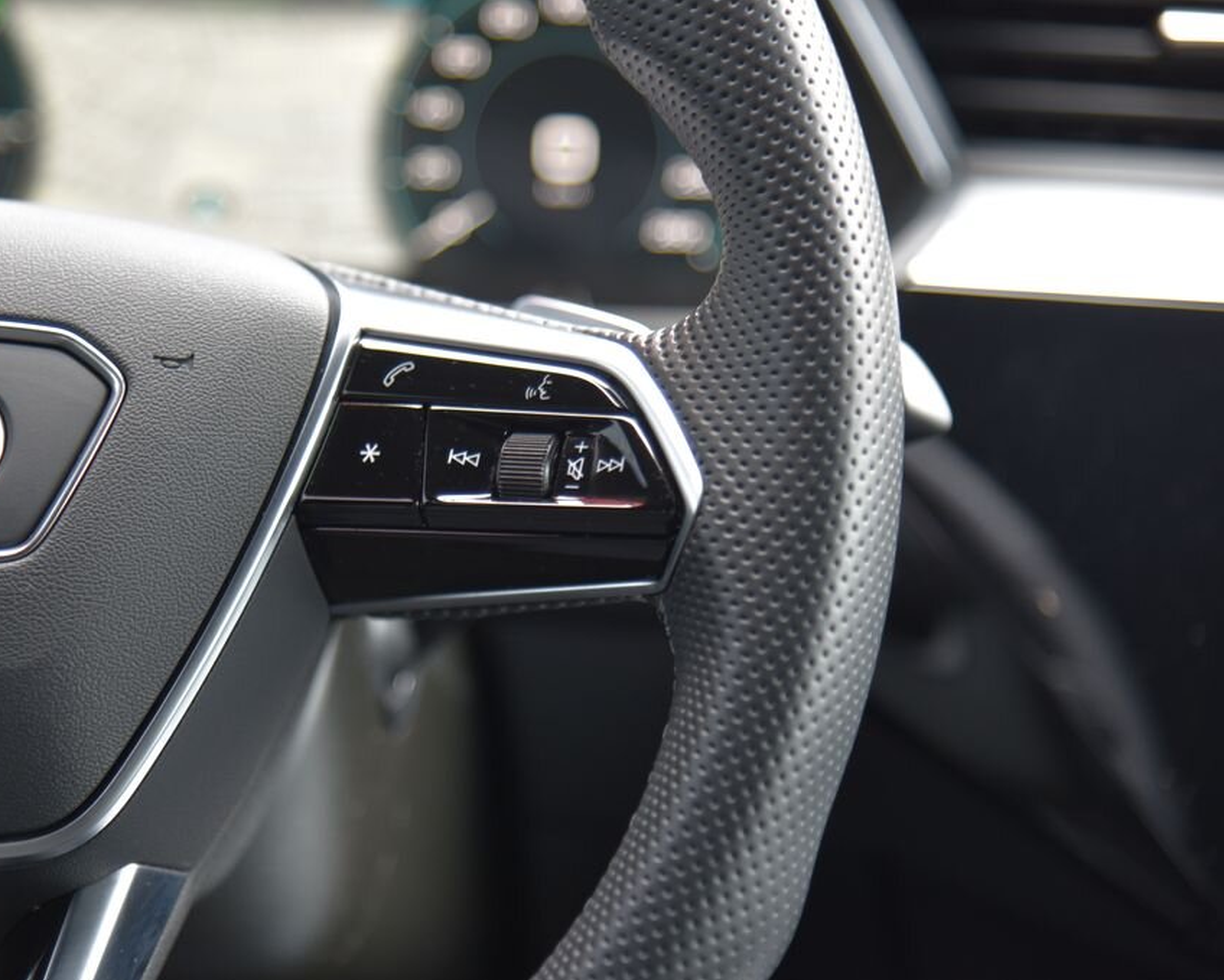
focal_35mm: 136
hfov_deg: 14.1
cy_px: 491
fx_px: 4928
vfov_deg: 11.4
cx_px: 489
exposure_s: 1/13
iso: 500
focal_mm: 120
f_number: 4
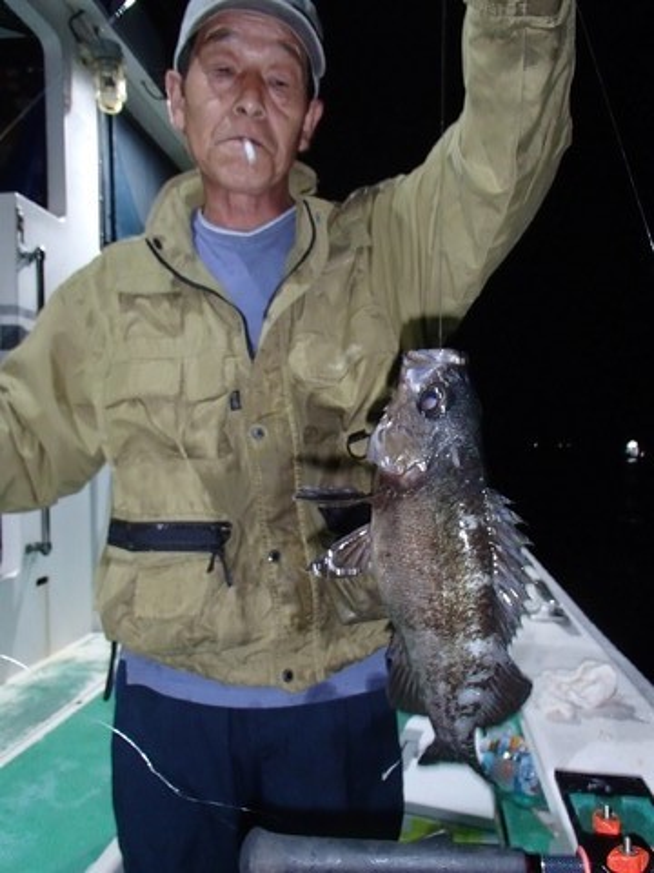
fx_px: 705
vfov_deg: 63.4
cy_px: 436
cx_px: 327
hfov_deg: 49.7
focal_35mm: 28
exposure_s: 1/30
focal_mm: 5
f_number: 3.9
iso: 400
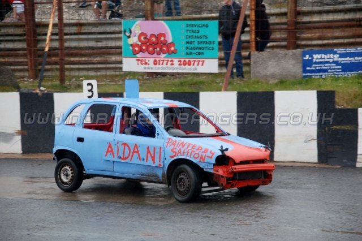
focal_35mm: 142
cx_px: 181
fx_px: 1432
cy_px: 120
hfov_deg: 14.4
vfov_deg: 9.6
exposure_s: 1/500
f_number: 5.6
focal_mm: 95
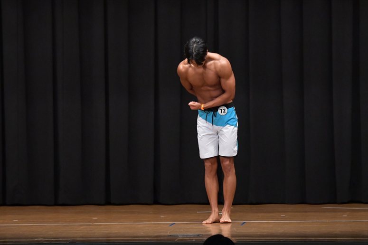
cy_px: 122
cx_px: 184
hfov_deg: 9.2
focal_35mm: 225
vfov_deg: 6.1
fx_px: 2299
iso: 6400
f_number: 5.6
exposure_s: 1/400
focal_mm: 150
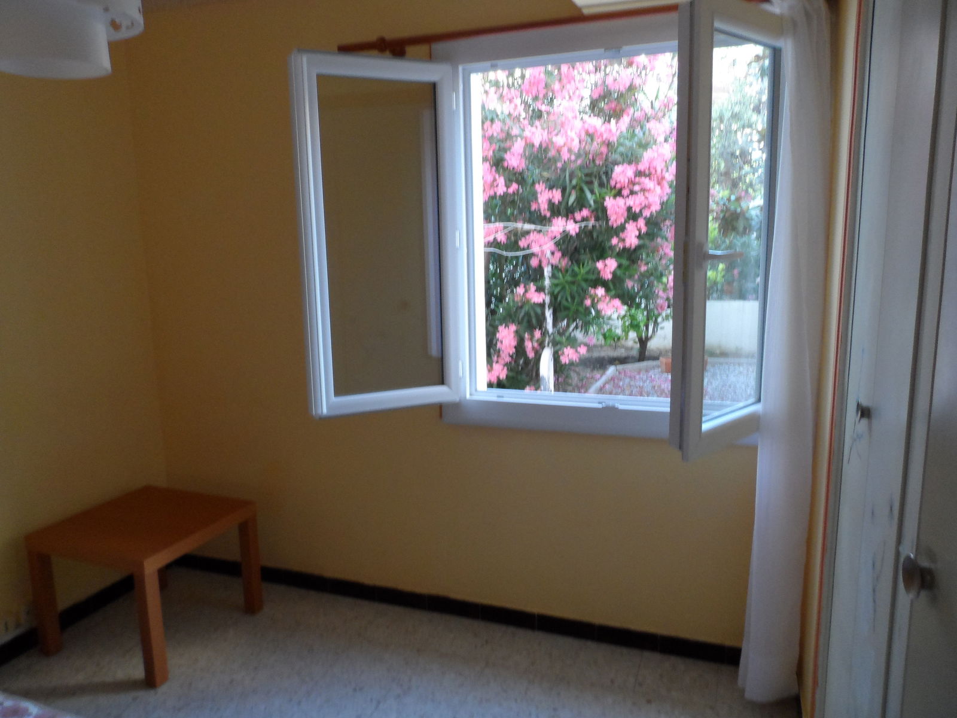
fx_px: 664
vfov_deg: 56.8
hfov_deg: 71.6
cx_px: 478
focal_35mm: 24
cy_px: 359
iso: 240
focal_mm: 4
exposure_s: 1/30
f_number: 3.2
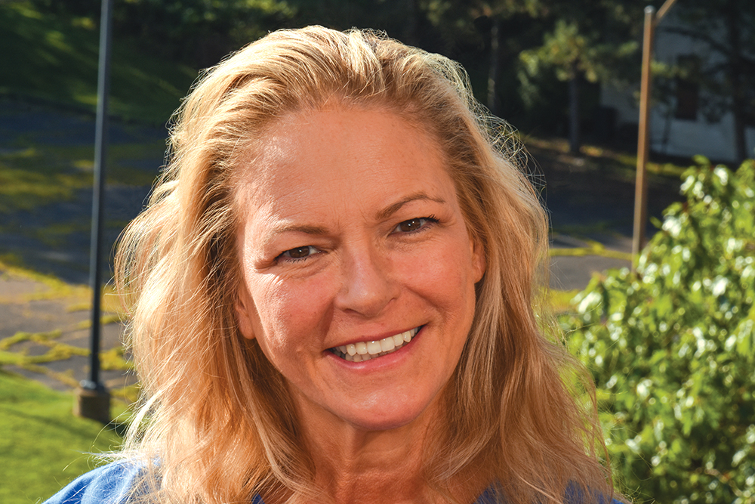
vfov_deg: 10.8
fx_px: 2674
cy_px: 252
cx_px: 378
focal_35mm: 128
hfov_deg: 16.1
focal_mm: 85
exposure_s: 1/100
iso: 200
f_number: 18
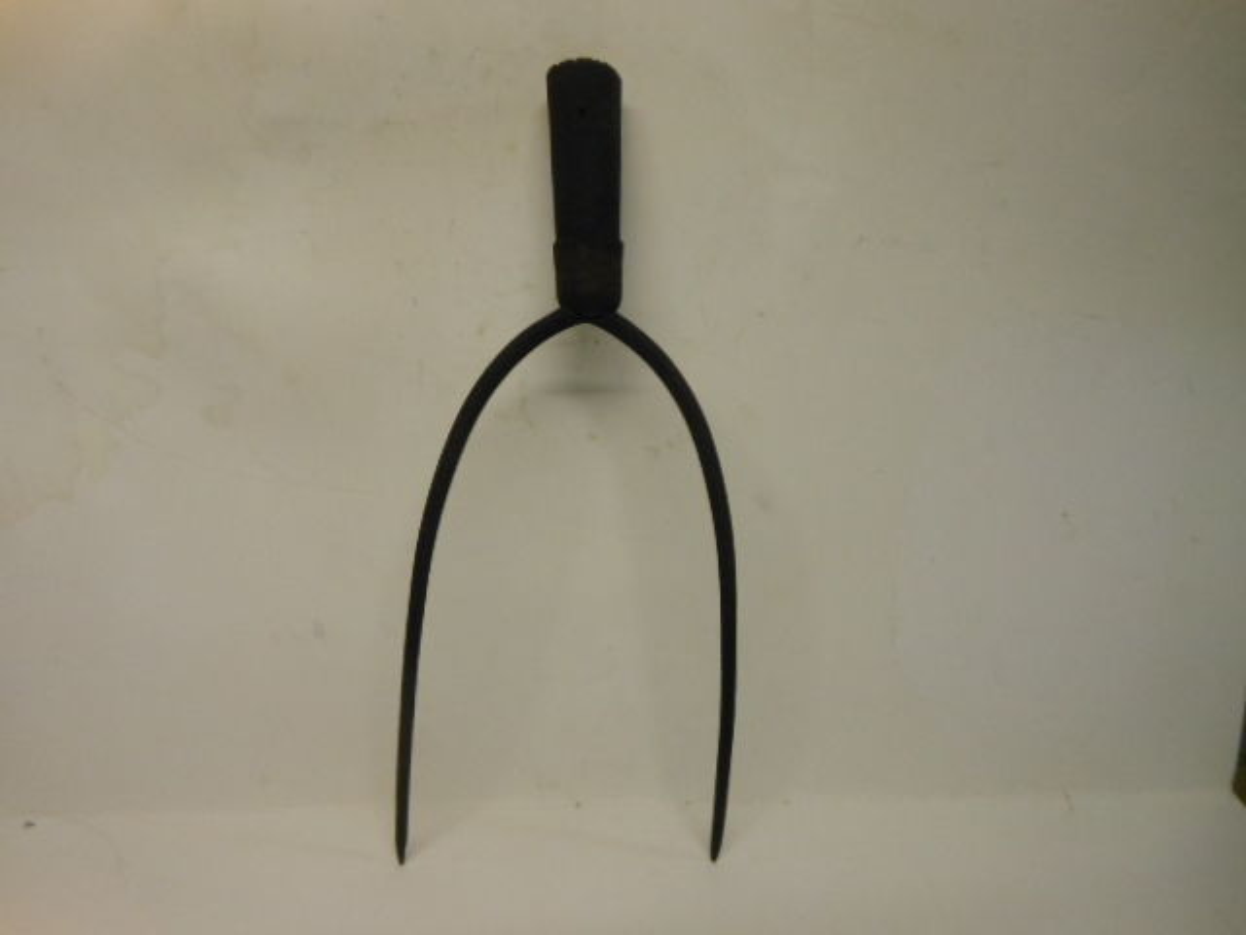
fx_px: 900
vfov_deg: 54.9
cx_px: 623
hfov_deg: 69.4
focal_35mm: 25
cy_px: 468
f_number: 3.2
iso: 400
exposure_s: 1/50
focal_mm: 4.5
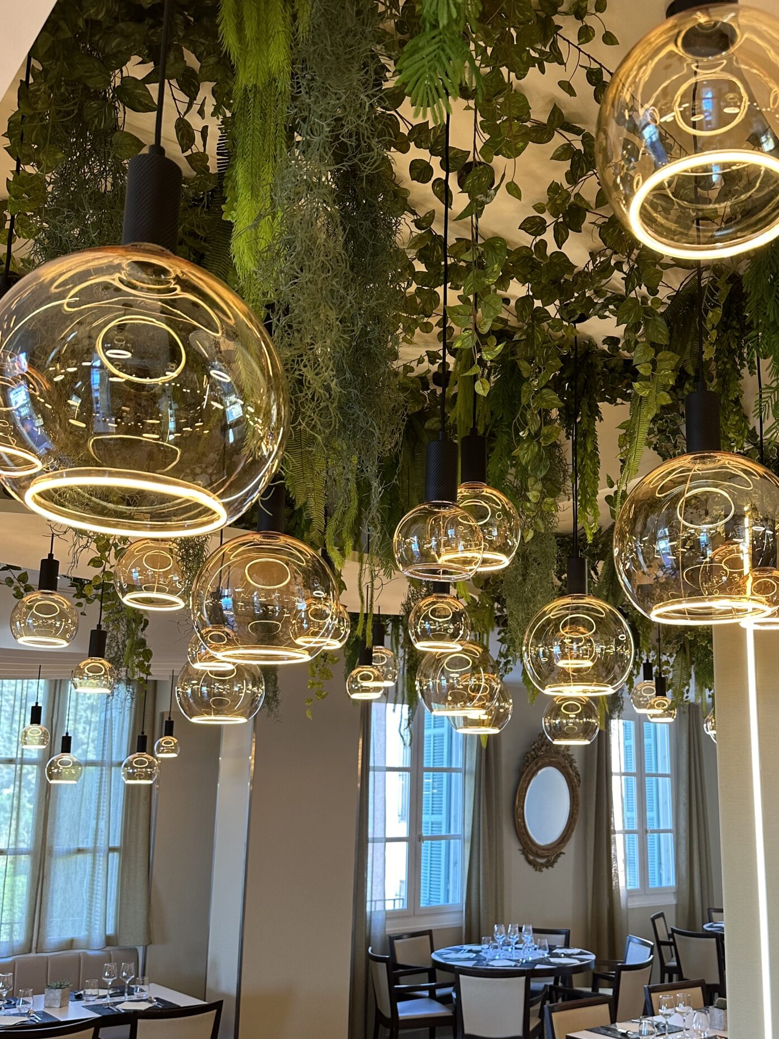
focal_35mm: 33
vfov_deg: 55.0
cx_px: 501
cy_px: 612
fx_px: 990
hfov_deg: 42.5
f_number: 1.78
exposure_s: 1/100
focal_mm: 6.86
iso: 125
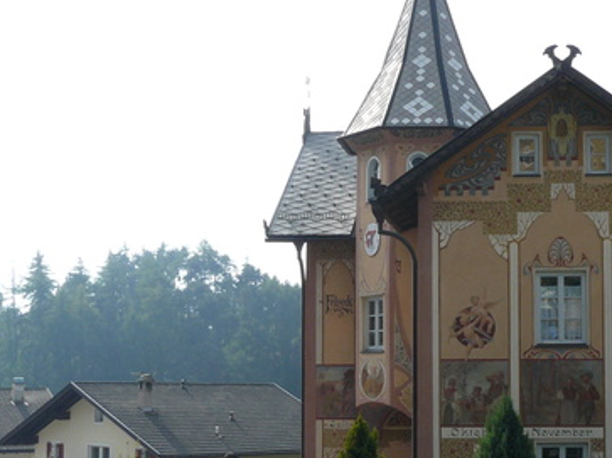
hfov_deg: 28.3
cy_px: 298
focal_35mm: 67
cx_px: 494
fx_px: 1184
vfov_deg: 21.8
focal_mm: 6.3
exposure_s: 1/320
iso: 100
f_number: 5.6
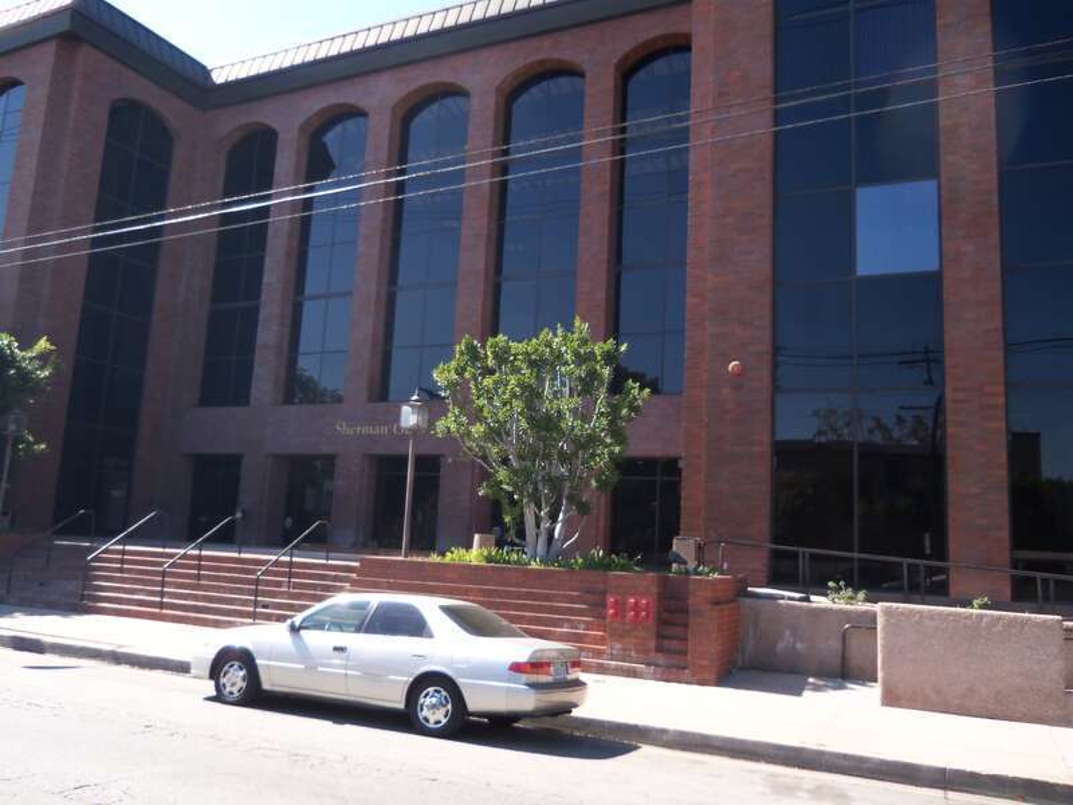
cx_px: 536
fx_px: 868
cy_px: 402
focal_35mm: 28
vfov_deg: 49.7
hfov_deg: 63.4
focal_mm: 5.1
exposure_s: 1/160
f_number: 3.9
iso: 64
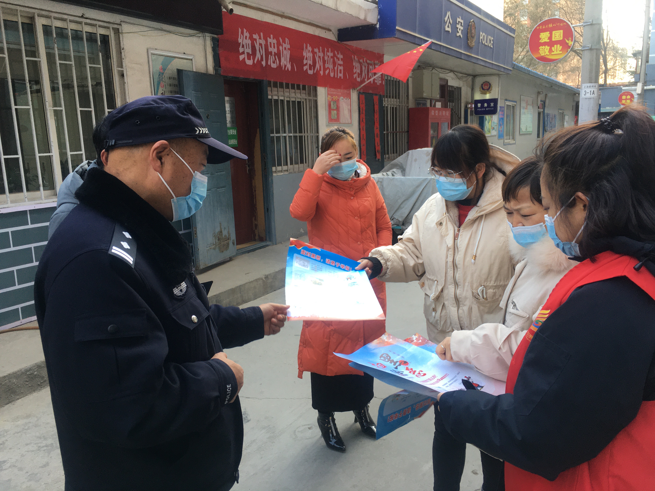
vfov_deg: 48.2
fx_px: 549
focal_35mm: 29
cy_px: 246
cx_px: 328
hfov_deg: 61.7
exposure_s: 1/100
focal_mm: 4.15
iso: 40
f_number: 2.2
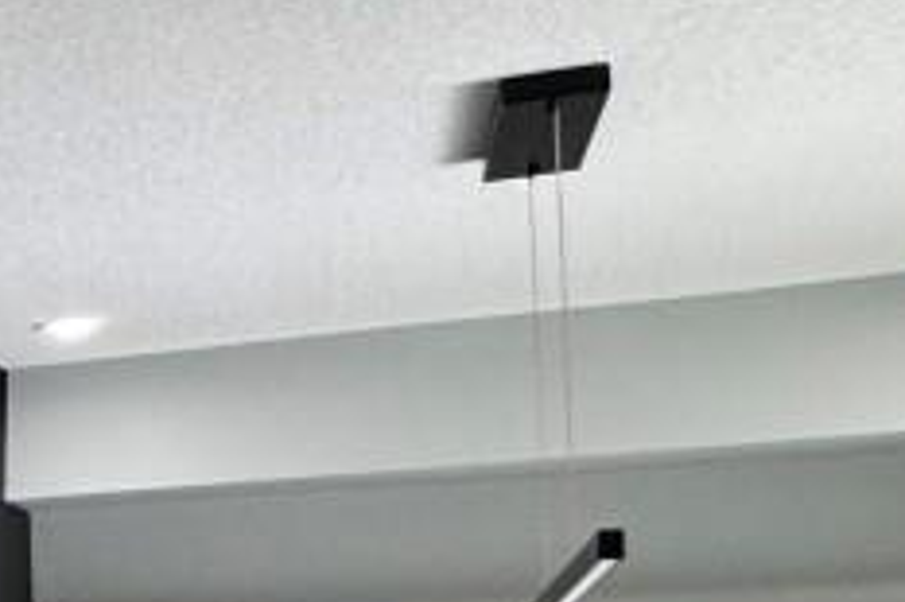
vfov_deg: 14.7
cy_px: 707
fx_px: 2261
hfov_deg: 12.7
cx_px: -1589
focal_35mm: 90
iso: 160
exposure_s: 1/120
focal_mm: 2.22
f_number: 2.2
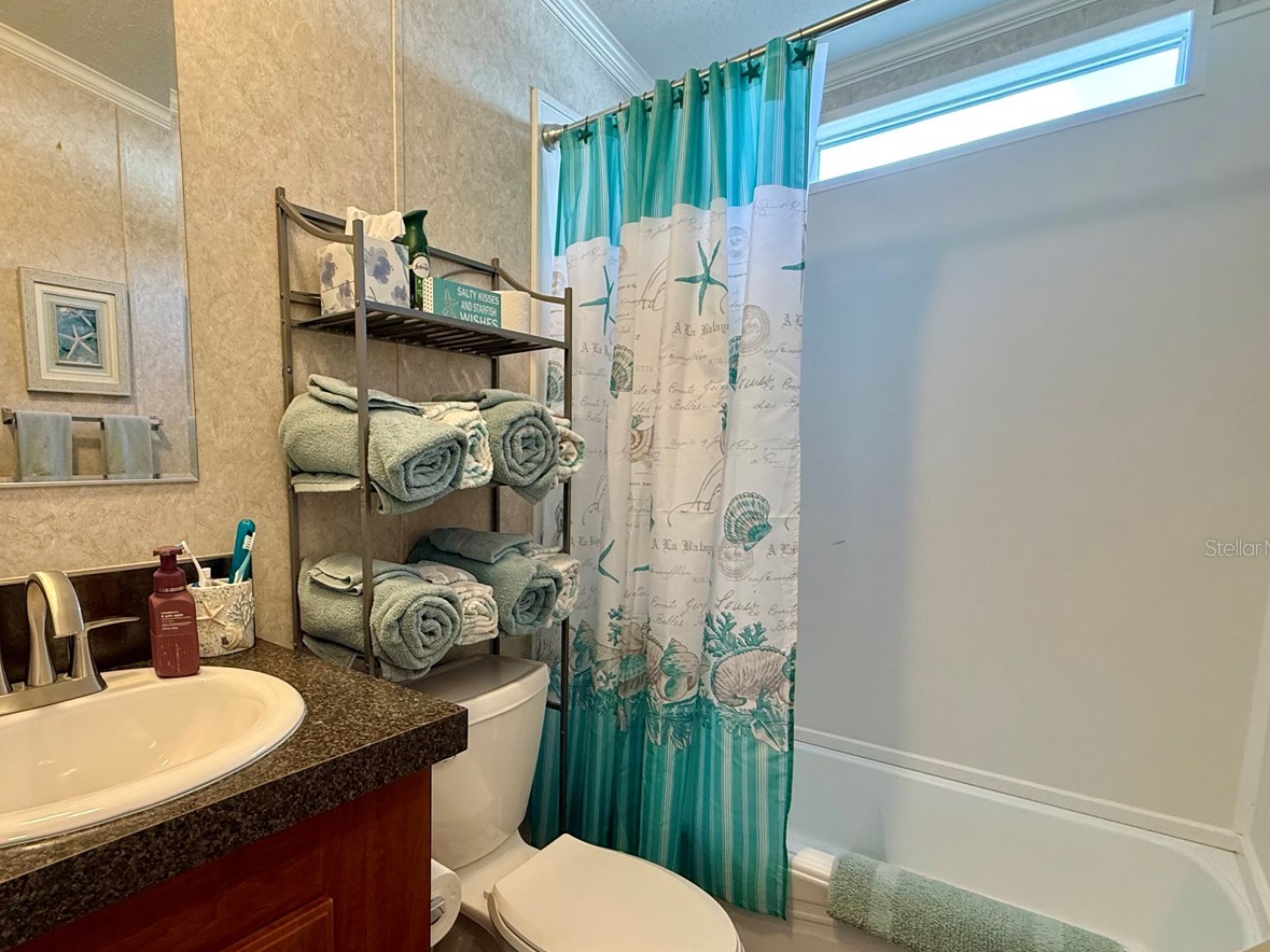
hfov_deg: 82.4
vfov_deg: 68.3
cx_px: 445
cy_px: 547
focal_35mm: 19
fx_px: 697
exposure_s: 1/60
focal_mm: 2.22
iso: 200
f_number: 2.2
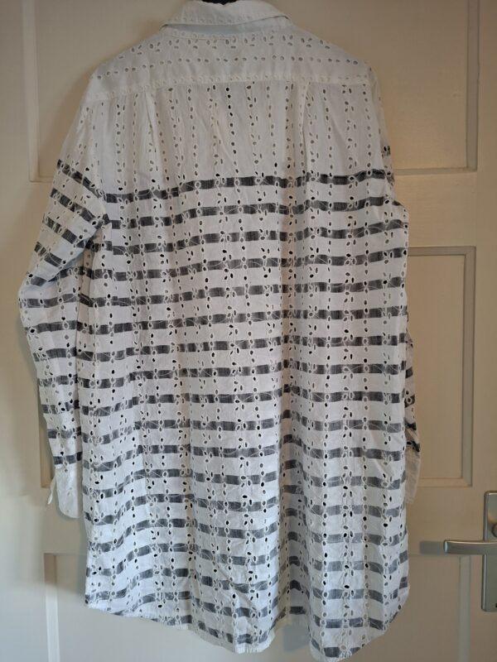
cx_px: 248
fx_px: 440
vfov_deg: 73.9
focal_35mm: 23
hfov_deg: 58.9
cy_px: 331
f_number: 1.8
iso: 400
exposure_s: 1/30
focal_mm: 5.54
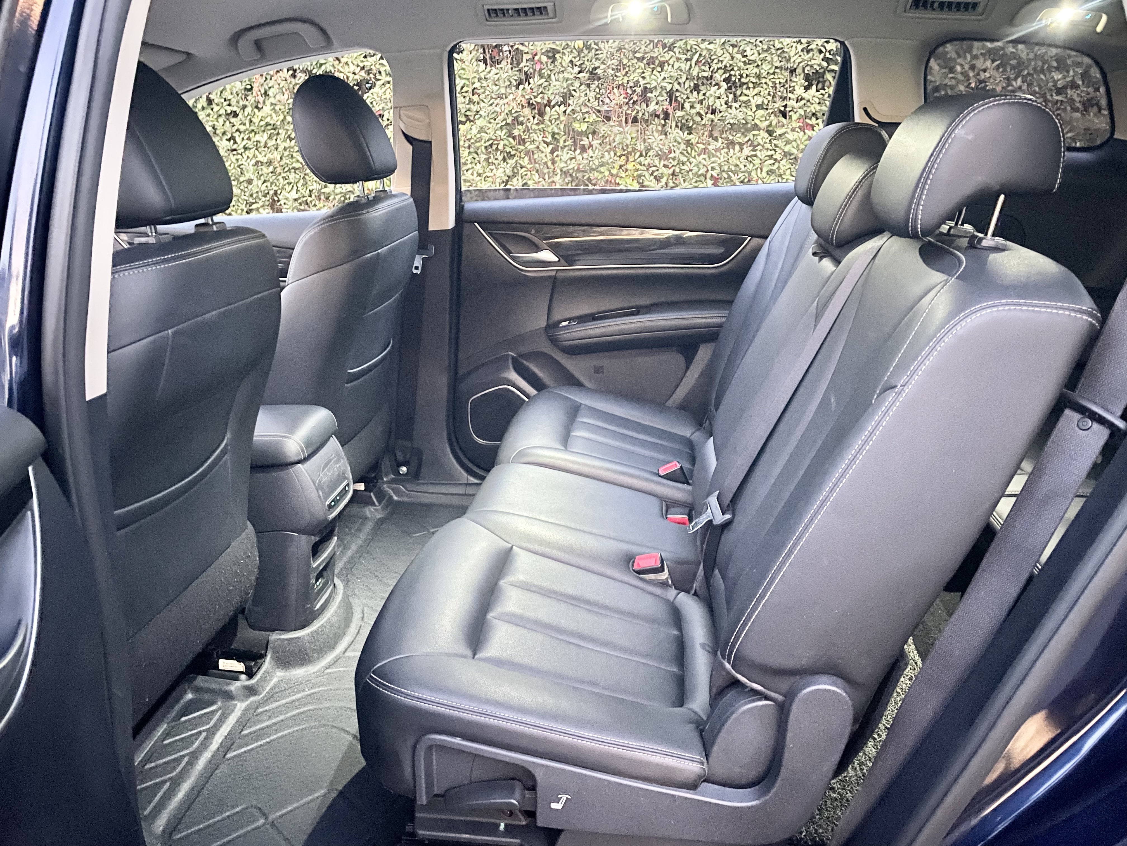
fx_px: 846
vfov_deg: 53.1
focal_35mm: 26
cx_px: 564
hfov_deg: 67.3
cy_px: 423
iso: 1000
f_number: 1.6
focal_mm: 4.2
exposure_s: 1/7
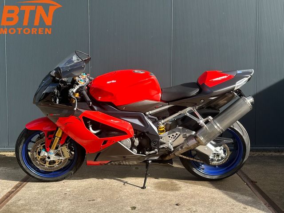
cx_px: 142
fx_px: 197
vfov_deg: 56.8
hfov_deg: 71.6
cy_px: 106
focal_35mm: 24
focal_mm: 6.86
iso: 80
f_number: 1.78
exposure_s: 1/1183
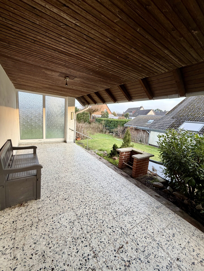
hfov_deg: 85.7
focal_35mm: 14
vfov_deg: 102.1
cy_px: 136
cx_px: 102
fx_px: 110
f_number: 2.2
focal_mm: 2.22
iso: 80
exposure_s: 1/121
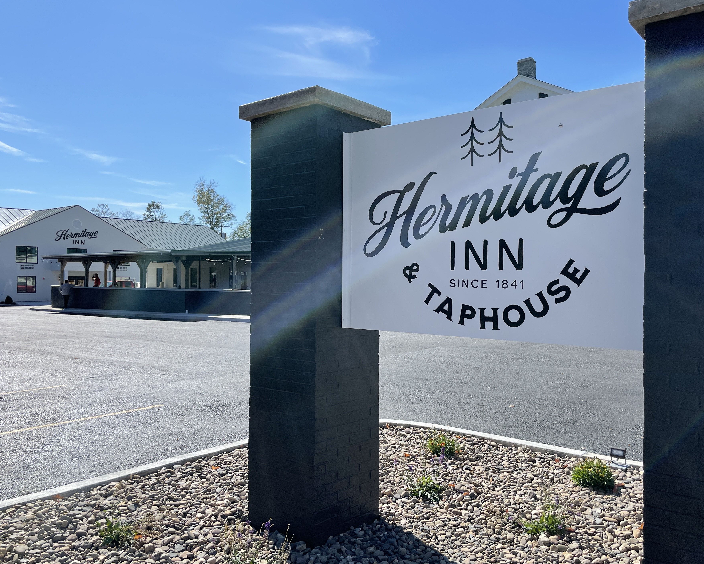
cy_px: 282
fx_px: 604
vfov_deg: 50.0
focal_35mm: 29
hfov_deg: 60.4
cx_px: 372
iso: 32
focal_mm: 4.2
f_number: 1.6
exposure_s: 1/4000
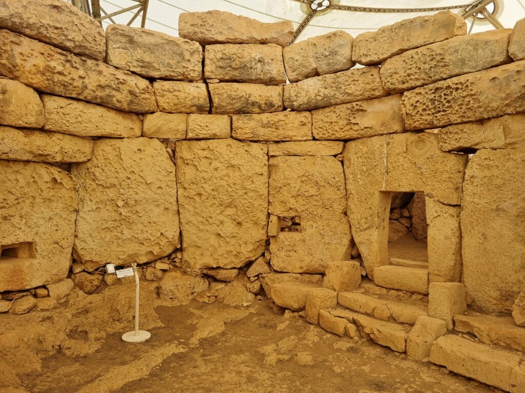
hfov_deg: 67.3
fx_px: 394
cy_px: 196
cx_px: 262
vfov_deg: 53.1
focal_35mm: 26
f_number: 1.8
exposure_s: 1/366
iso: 50
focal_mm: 5.4
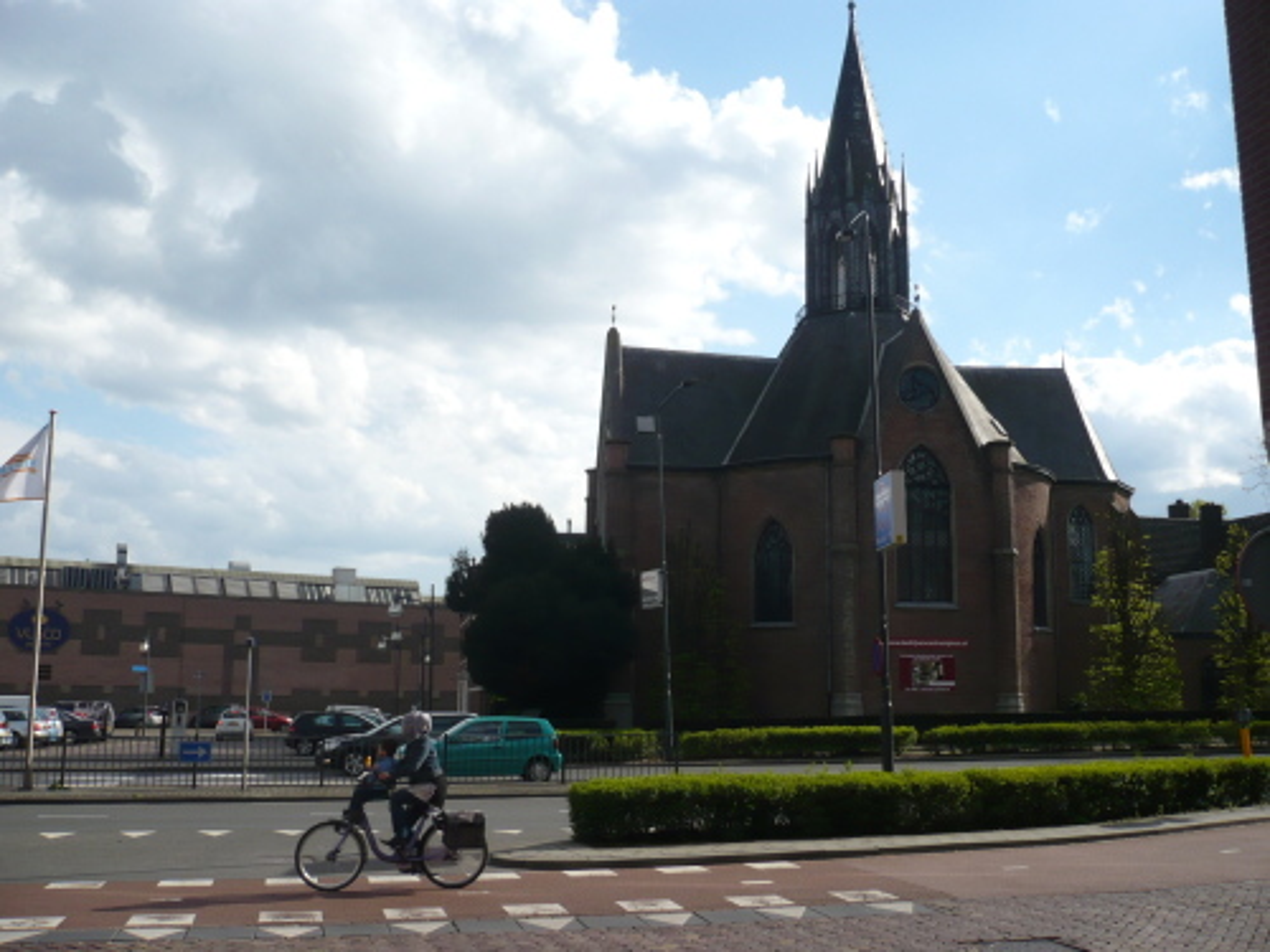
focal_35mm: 35
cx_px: 635
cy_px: 476
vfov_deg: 40.7
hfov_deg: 52.6
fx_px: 1284
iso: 100
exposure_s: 1/250
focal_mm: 5.8
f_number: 8
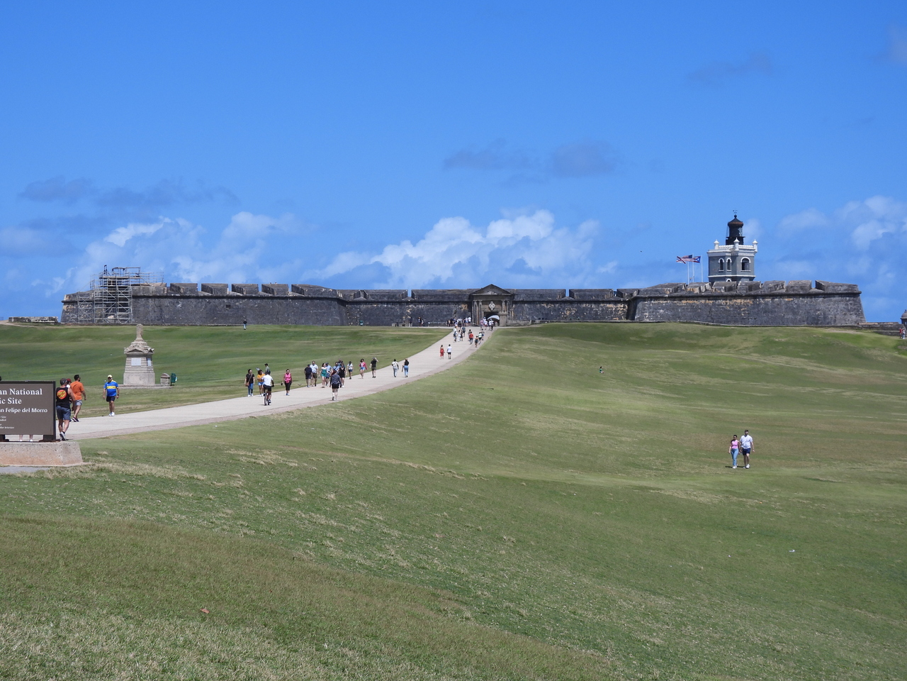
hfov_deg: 26.0
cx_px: 454
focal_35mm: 75
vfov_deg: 19.6
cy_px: 340
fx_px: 1965
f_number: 3.5
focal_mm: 13.4
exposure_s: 1/1600
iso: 100
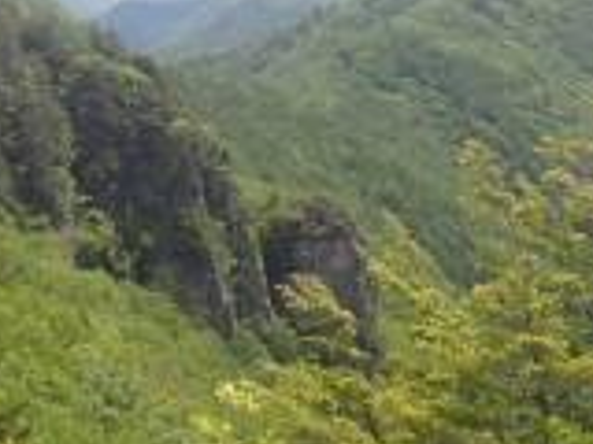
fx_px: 1730
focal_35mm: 101
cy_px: 18
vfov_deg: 14.5
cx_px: 119
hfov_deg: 19.3
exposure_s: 1/640
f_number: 3.5
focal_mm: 6.37
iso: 100
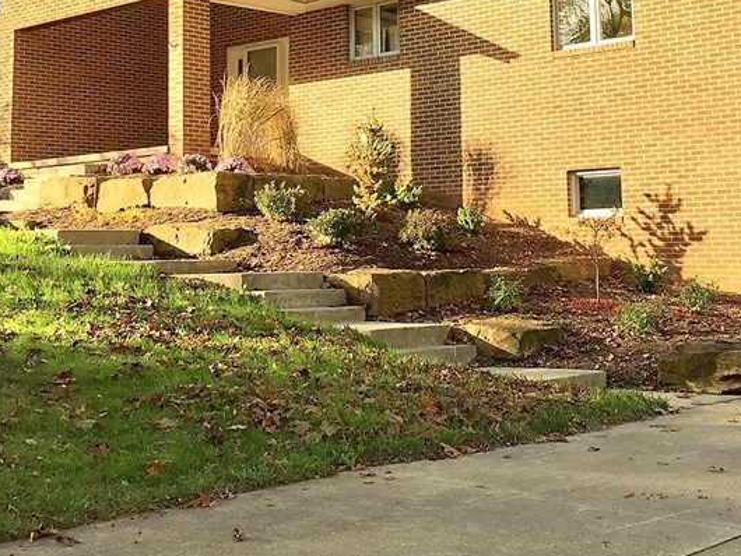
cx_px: 411
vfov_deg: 25.4
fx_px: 1199
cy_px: 74
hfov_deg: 34.3
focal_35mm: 56
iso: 32
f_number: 2.2
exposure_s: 1/618
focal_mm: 4.15
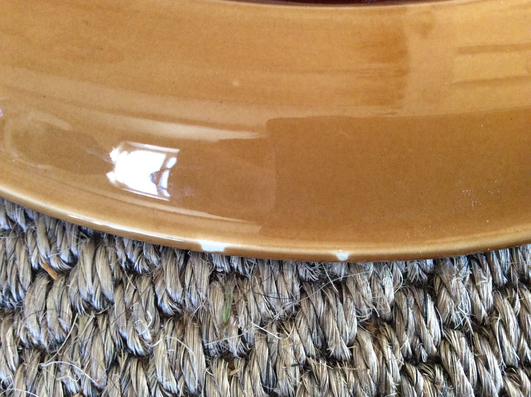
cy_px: 198
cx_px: 266
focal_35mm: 32
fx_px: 490
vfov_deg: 44.1
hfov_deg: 56.9
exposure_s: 1/24
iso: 200
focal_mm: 3.3
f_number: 2.4
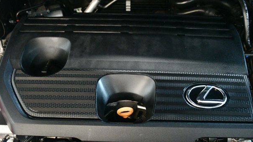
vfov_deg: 27.7
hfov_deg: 47.4
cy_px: 83
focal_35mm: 43
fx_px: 288
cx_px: 128
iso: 12800
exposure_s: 1/30
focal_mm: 26
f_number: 3.8
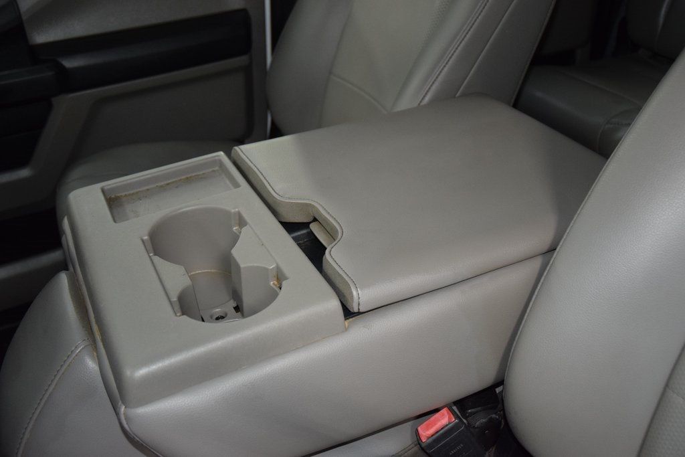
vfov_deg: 35.5
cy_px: 228
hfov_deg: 51.3
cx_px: 342
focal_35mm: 38
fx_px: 714
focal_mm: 25
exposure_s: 1/60
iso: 1400
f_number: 3.8
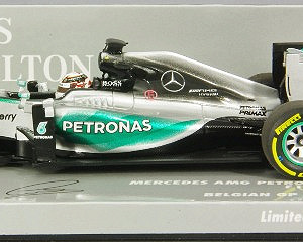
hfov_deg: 8.6
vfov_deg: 6.9
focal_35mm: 224
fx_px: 2009
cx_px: 73
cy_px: 102
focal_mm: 75
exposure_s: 1
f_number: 32
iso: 400
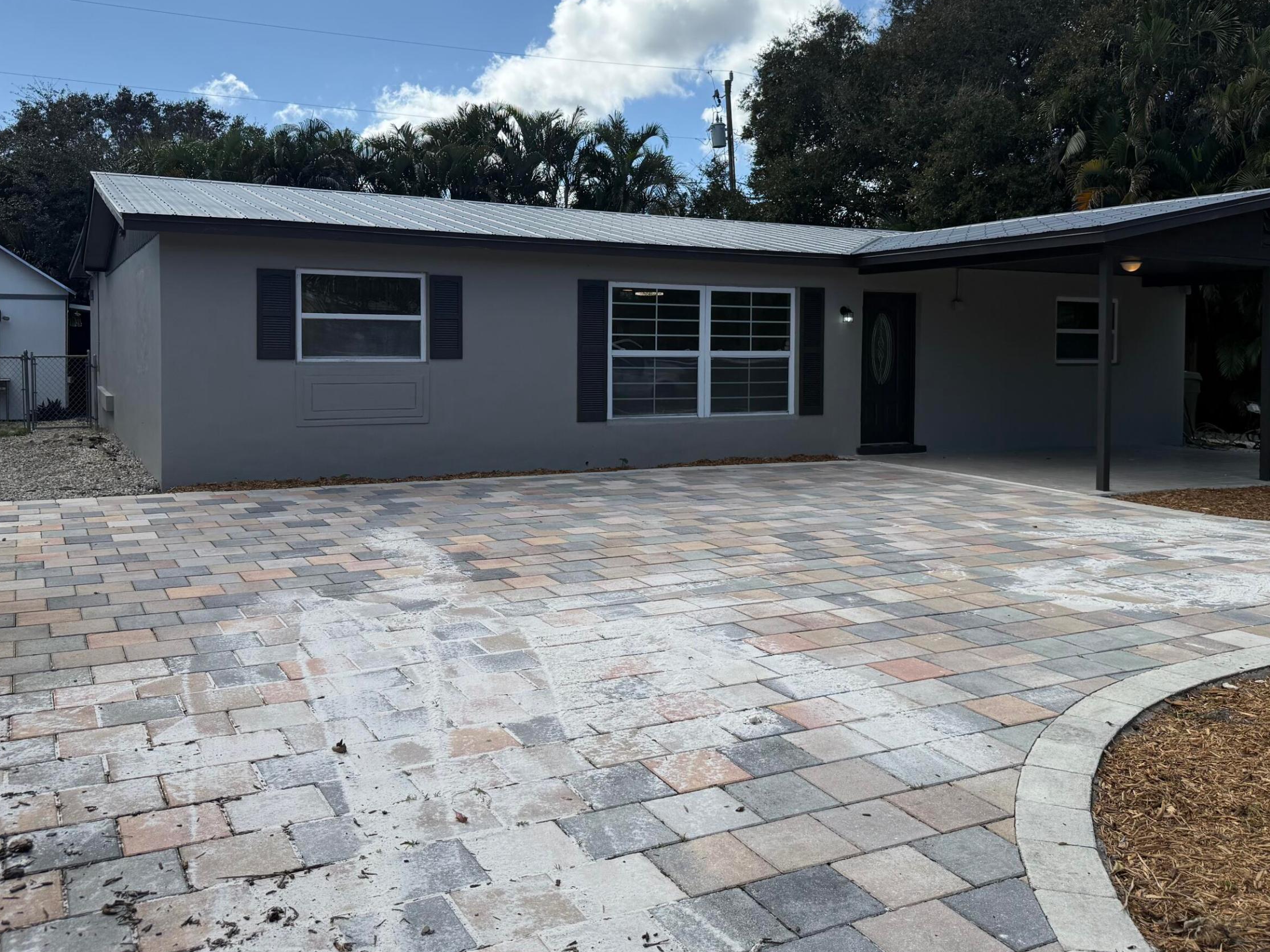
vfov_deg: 45.2
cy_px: 381
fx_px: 1137
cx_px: 670
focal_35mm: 31
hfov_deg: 58.3
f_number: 1.78
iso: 100
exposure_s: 1/5714
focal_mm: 6.76
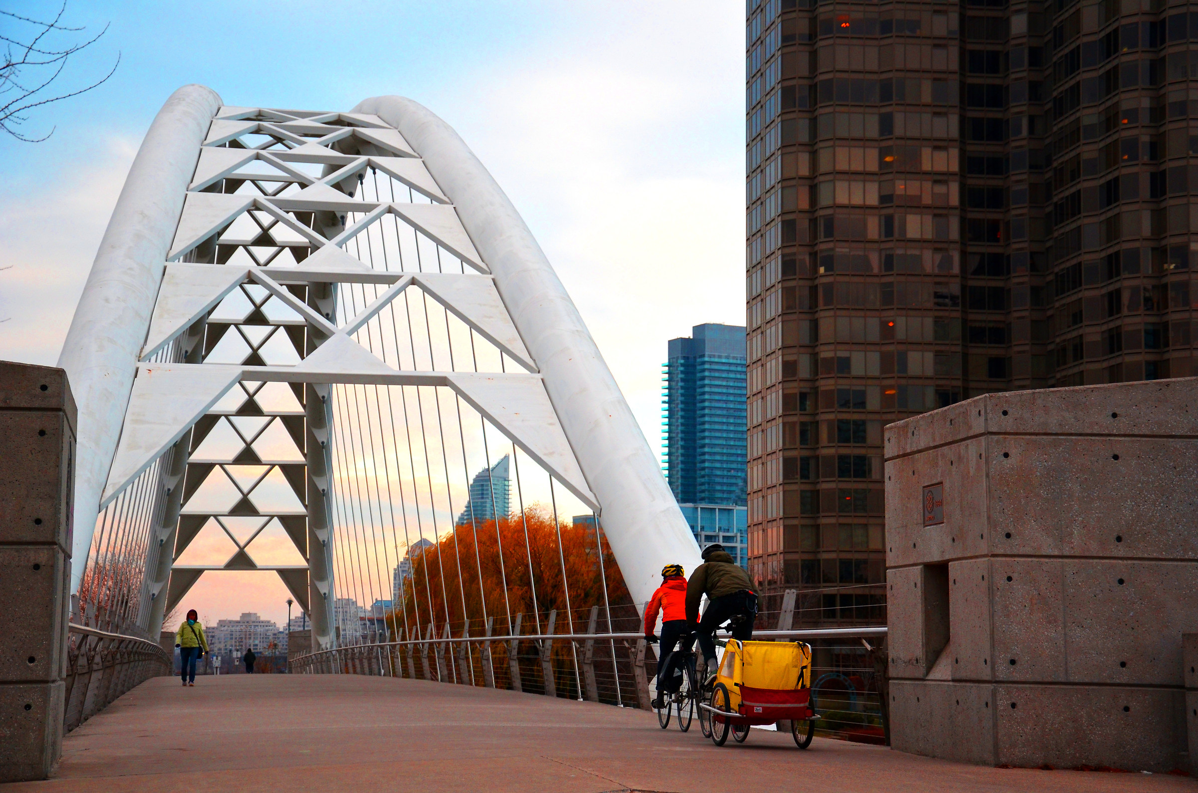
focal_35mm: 68
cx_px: 599
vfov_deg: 20.1
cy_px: 396
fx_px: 2241
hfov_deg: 29.9
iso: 560
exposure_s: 1/1000
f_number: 4.8
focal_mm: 45
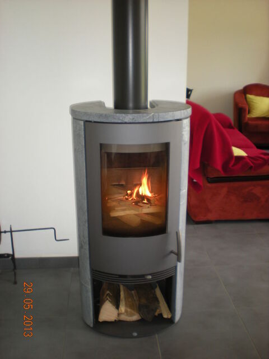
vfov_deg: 49.0
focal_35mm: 38
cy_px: 180
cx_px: 134
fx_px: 394
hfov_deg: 37.7
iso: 88
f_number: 3.1
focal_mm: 6.3
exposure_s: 1/31
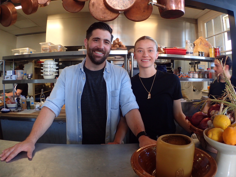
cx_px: 118
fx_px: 205
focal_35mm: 30
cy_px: 88
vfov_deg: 46.8
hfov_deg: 60.0
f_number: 2.3
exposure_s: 1/50
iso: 200
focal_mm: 5.5
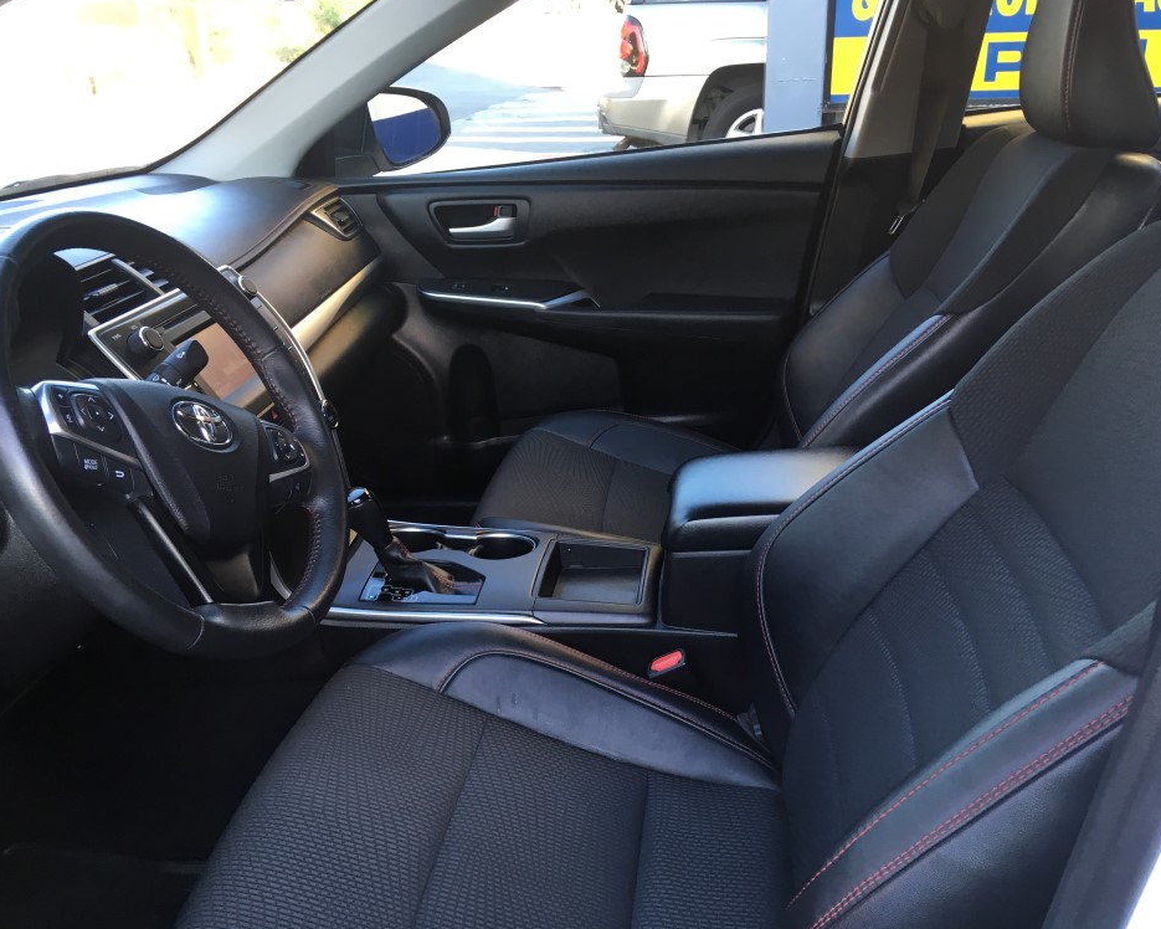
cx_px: 572
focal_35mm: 31
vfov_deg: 47.1
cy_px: 463
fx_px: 1065
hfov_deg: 57.2
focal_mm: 4.15
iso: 25
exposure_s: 1/40
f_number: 2.2
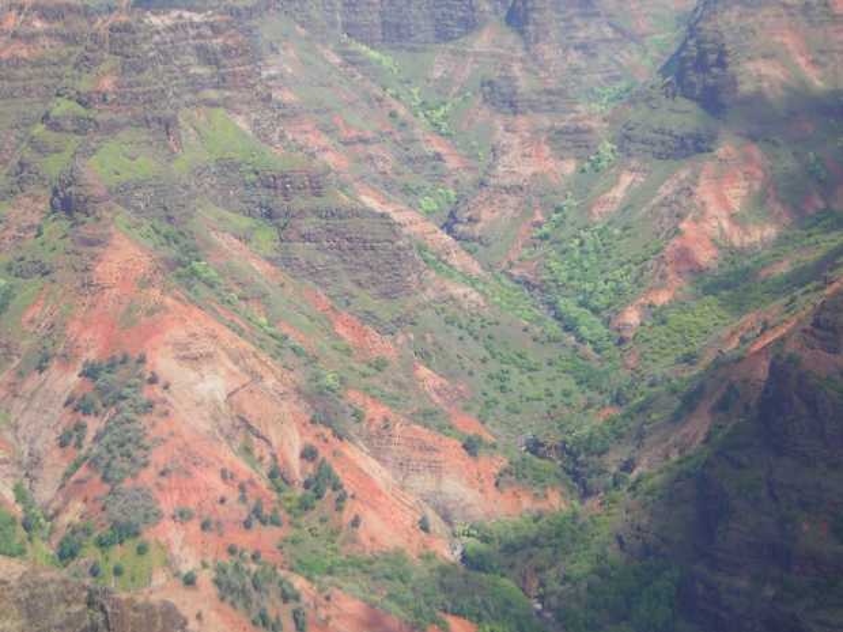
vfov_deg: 15.9
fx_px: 2265
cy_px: 316
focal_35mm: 93
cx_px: 422
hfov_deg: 21.1
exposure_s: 1/248
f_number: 4.3
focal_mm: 12.1
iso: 50
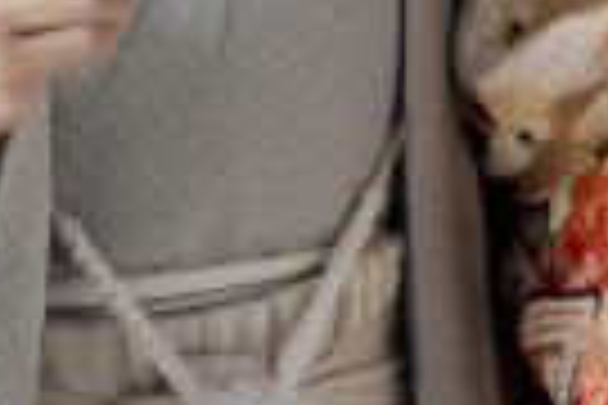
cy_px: -569
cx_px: 838
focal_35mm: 403
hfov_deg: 5.1
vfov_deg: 3.4
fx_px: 6806
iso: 1600
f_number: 4
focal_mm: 68
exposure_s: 1/125
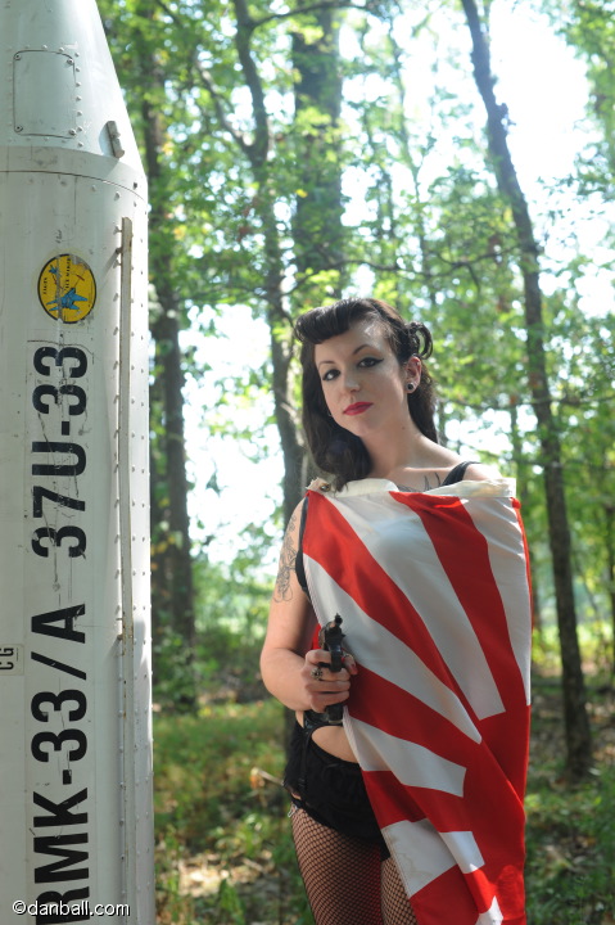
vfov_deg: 39.6
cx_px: 308
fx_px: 1283
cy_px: 462
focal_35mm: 50
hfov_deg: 27.0
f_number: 5.6
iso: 200
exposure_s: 1/100
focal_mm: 50
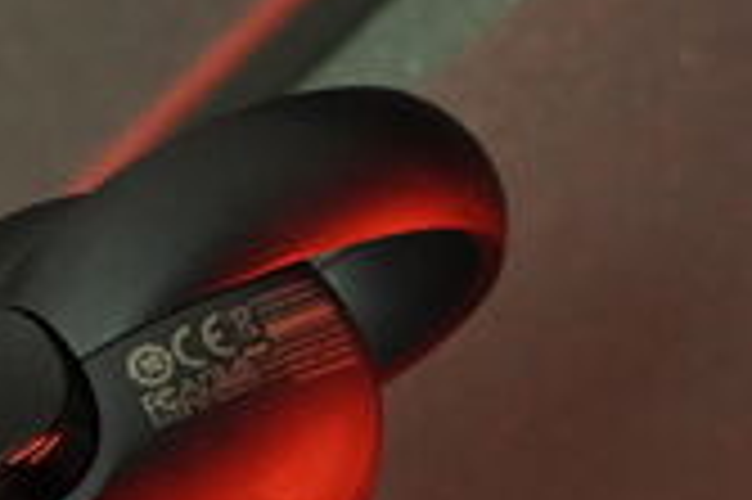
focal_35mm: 129
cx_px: 189
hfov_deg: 15.8
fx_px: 2692
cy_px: 615
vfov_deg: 10.4
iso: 8000
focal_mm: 35
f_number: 6.3
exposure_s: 1/160
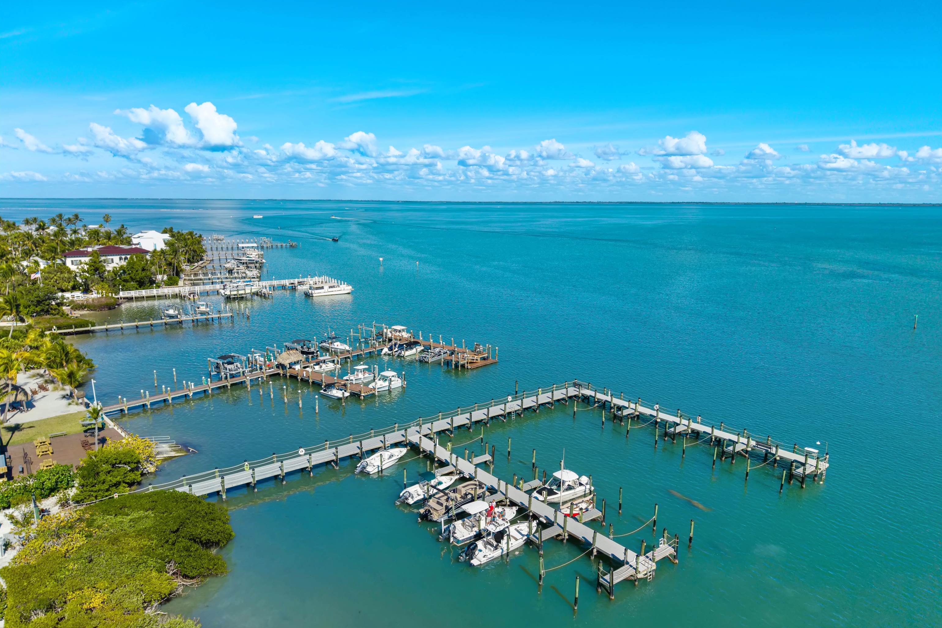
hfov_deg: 71.5
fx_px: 654
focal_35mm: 25
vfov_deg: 51.2
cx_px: 471
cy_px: 351
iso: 100
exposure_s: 1/640
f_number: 1.8
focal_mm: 8.67
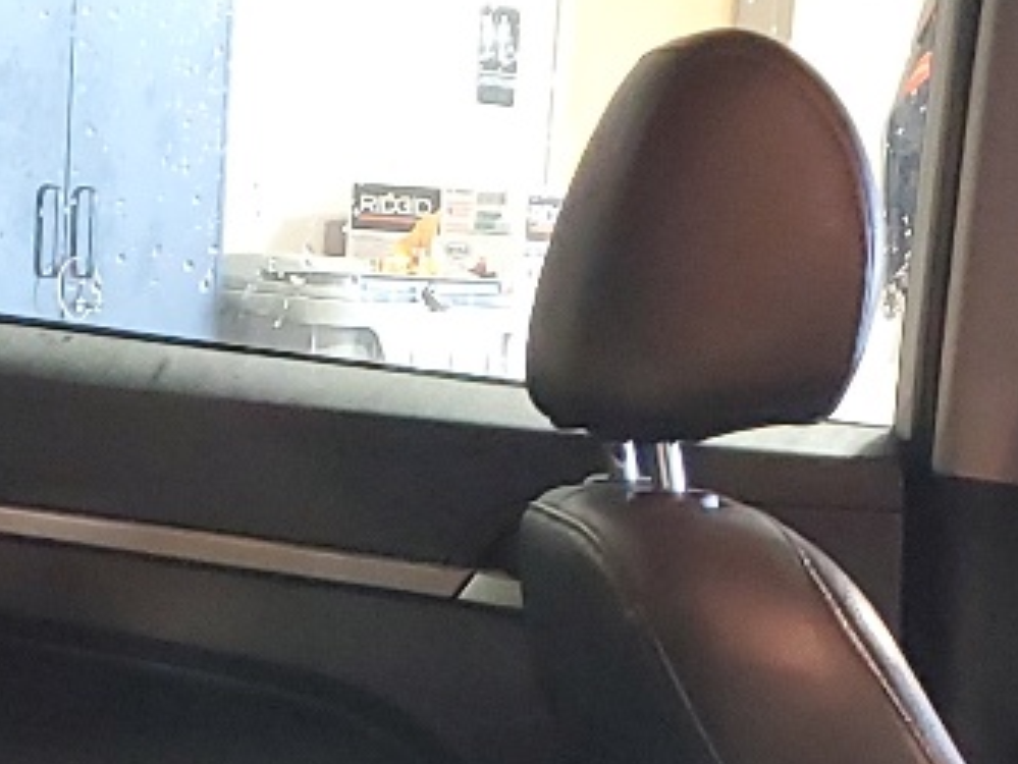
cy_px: 1106
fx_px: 3677
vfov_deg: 11.4
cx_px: 312
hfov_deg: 15.7
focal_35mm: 125
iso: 308
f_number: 1.5
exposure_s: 1/30
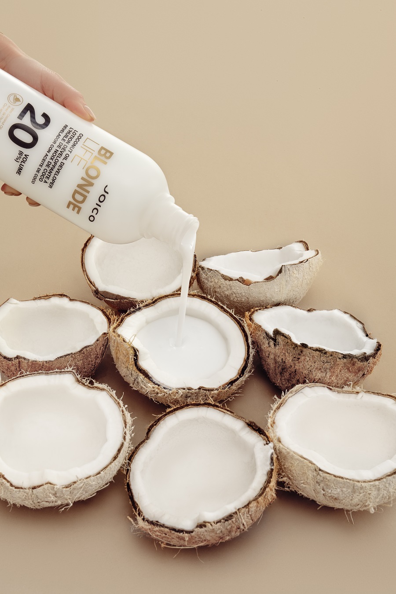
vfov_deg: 36.2
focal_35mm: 55
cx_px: 198
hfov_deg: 24.6
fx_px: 907
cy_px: 297
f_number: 14
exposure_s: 1/200
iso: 200
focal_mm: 55
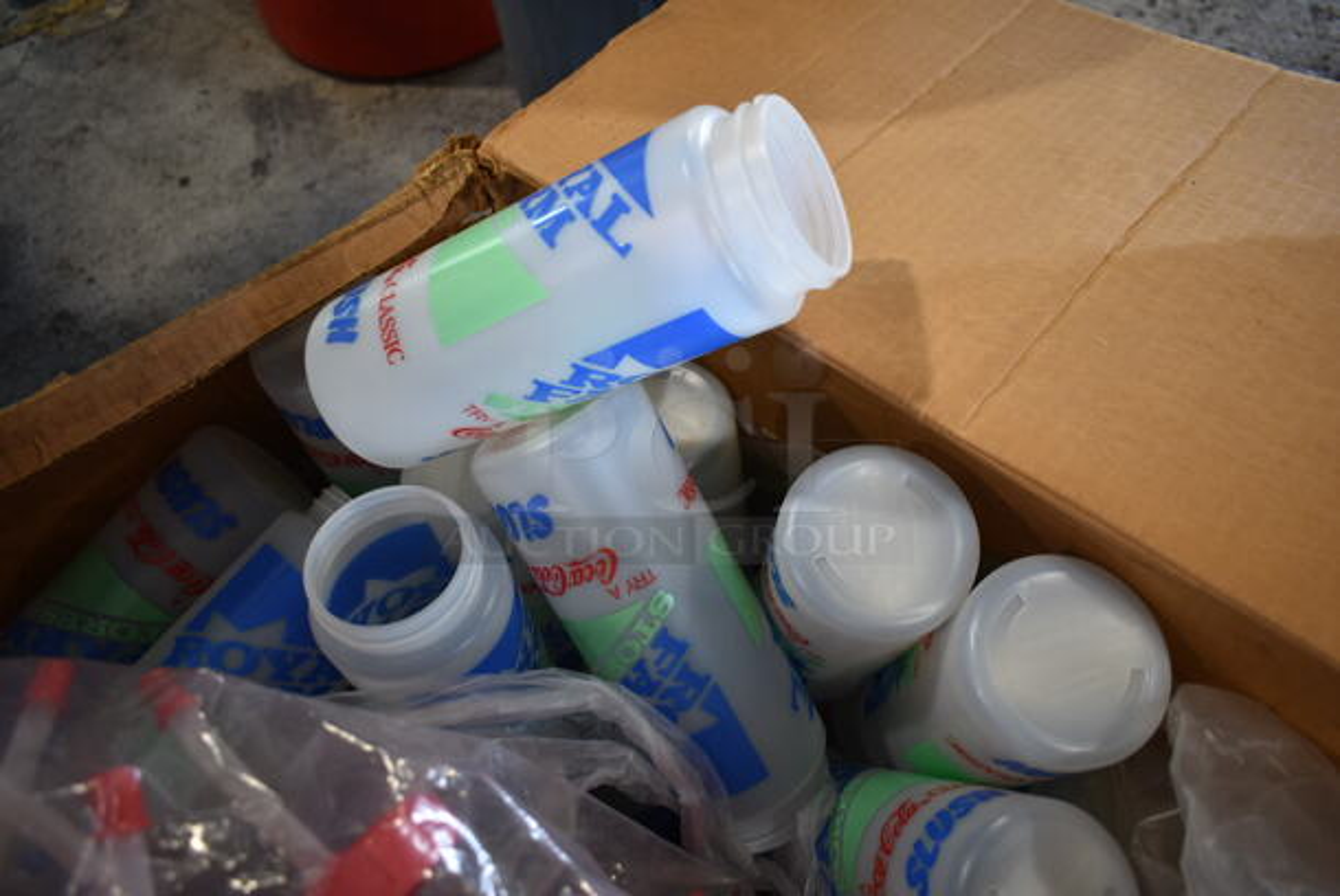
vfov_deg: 48.0
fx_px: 1006
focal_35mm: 27
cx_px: 670
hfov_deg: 67.3
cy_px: 448
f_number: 3.5
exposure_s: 1/30
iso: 250
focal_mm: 18
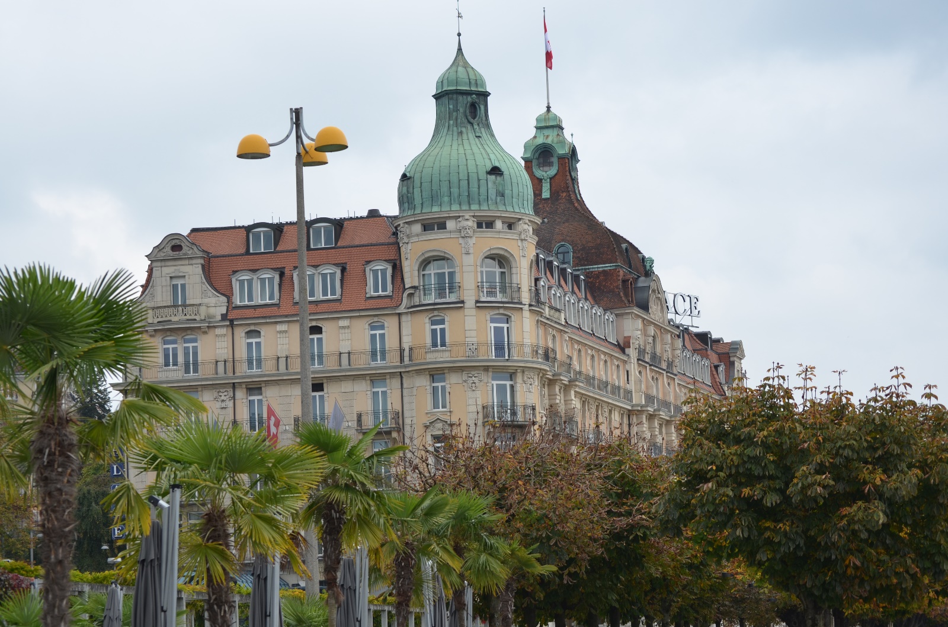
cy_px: 314
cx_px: 474
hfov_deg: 22.0
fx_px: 2443
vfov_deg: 14.6
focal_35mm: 93
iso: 140
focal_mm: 62
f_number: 8
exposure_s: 1/250
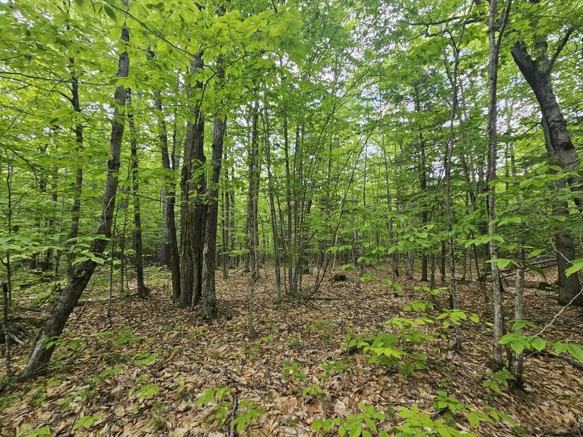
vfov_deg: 89.9
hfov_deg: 106.2
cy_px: 218
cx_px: 292
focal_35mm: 13
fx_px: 219
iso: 64
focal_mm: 2.2
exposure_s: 1/60
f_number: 2.2
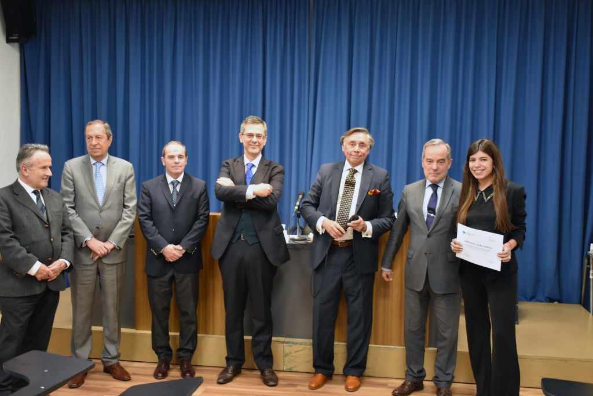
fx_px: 642
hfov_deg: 49.5
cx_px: 296
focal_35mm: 39
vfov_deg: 34.2
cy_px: 198
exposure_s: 1/60
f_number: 4
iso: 1600
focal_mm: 26
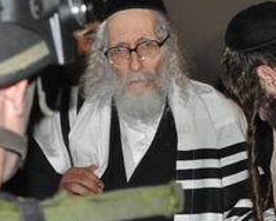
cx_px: 117
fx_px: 874
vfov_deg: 14.4
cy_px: 126
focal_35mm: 107
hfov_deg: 17.9
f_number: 5
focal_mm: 38
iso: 2000
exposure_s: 1/60
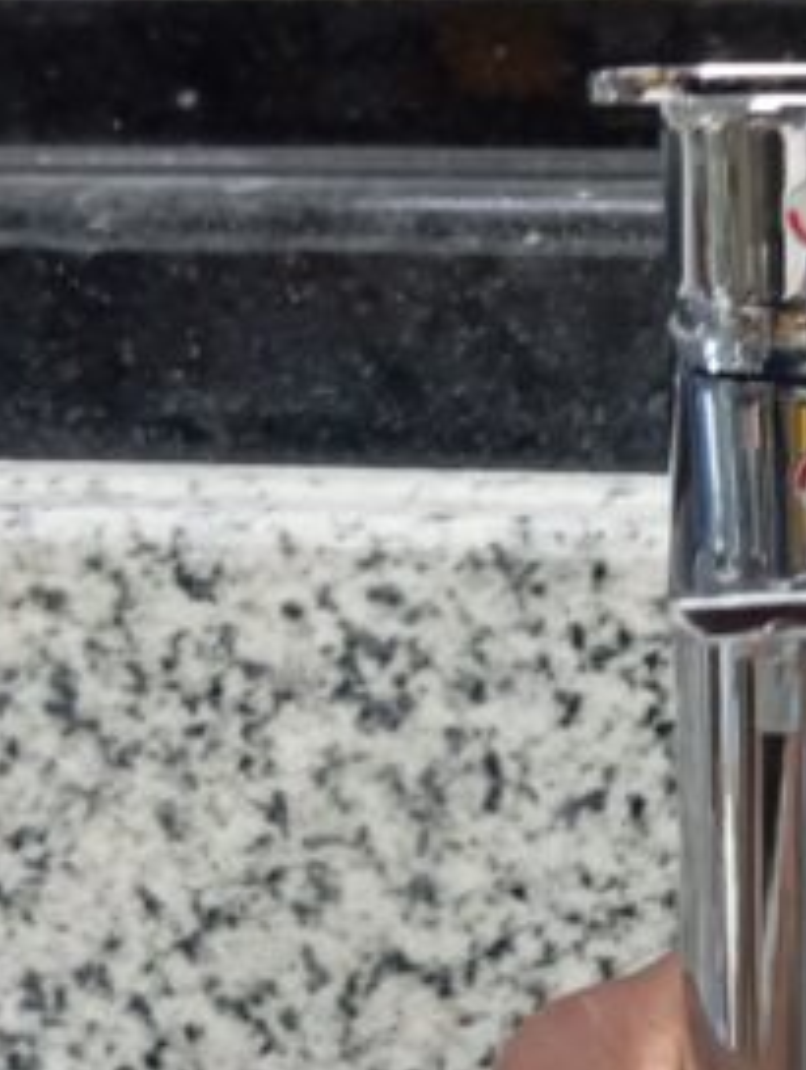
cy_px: 757
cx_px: 948
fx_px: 2538
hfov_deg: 17.3
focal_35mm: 82
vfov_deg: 23.6
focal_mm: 4.22
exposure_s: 1/25
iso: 1626
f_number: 1.8
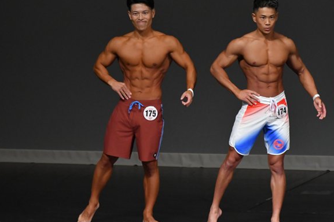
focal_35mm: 504
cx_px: 175
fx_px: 4673
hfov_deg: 4.1
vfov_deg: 2.7
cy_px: 110
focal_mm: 250
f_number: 5.6
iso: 4000
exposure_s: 1/400
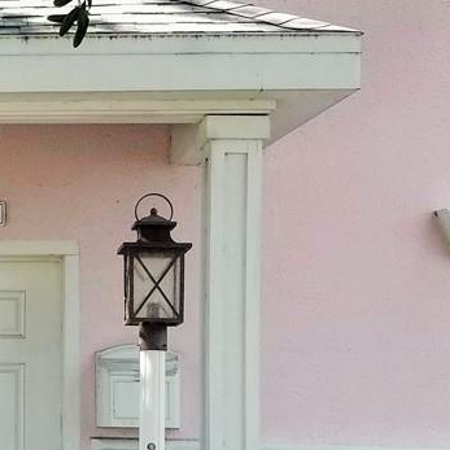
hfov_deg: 15.6
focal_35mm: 106
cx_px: -148
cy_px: 300
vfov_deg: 16.4
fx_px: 1559
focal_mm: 4.25
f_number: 1.7
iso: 50
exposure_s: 1/734
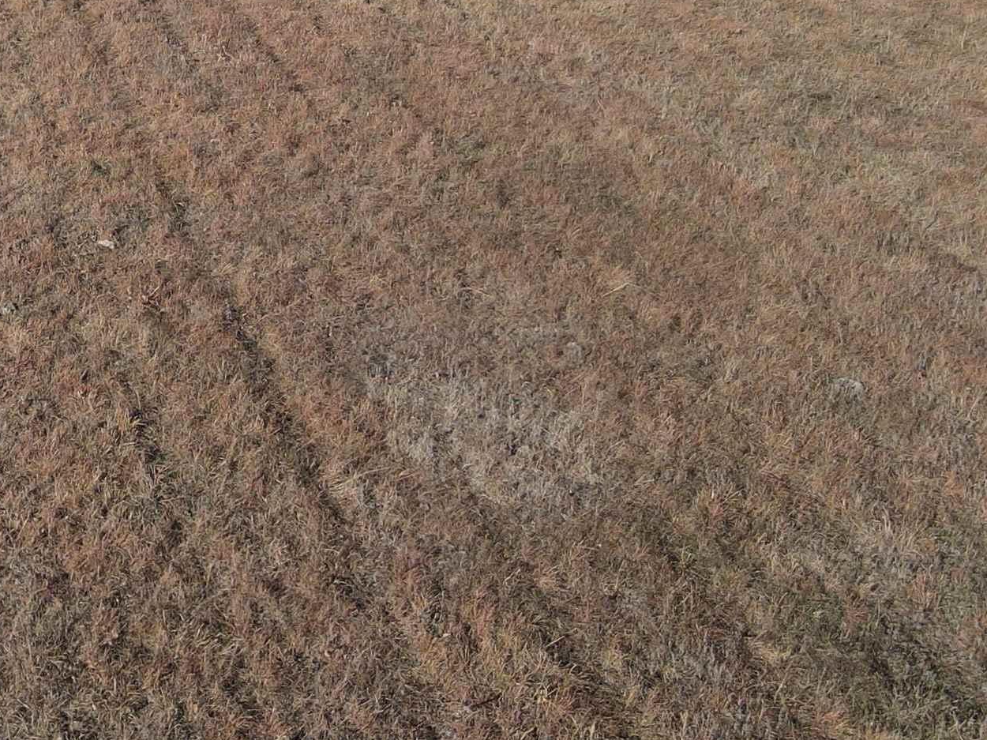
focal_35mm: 59
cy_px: -85
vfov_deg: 23.2
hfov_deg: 29.4
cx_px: -111
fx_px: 1682
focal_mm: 4.5
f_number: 2.8
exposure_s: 1/640
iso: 100
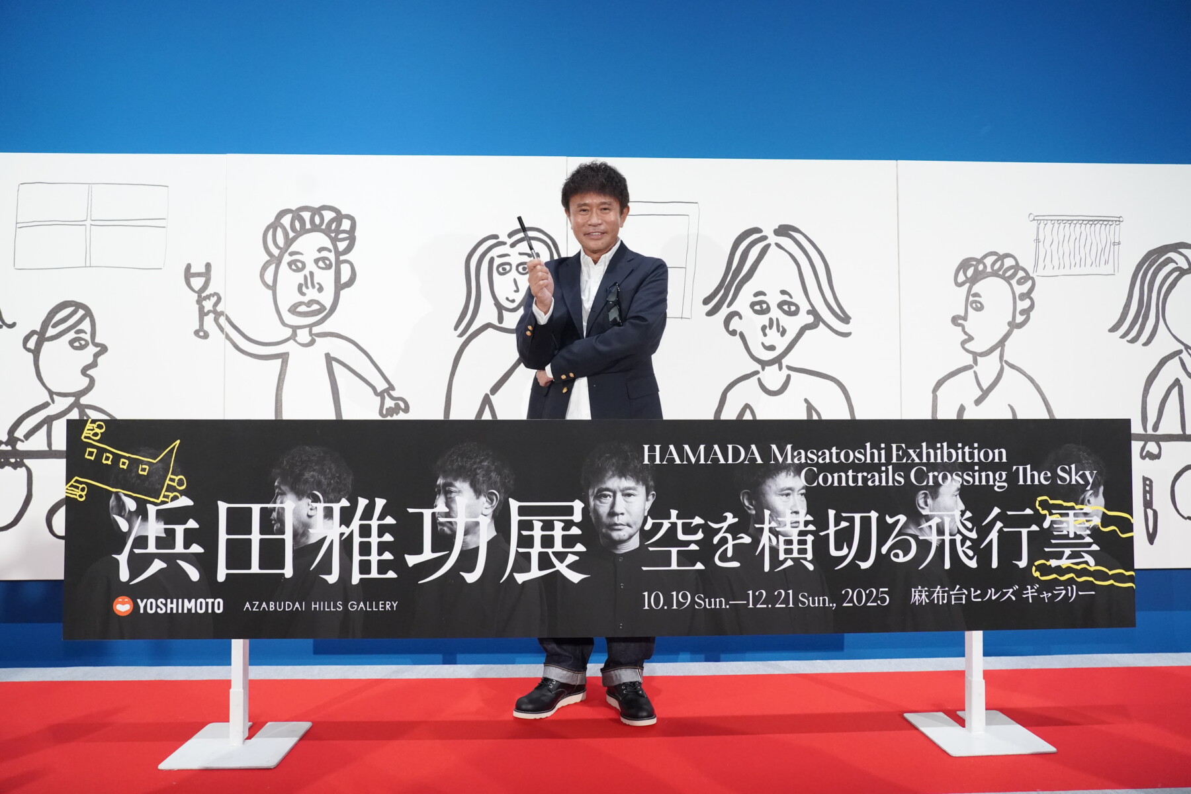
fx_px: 794
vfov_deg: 53.1
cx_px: 596
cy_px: 397
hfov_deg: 73.7
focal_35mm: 24
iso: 6400
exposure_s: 1/160
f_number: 5
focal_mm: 24
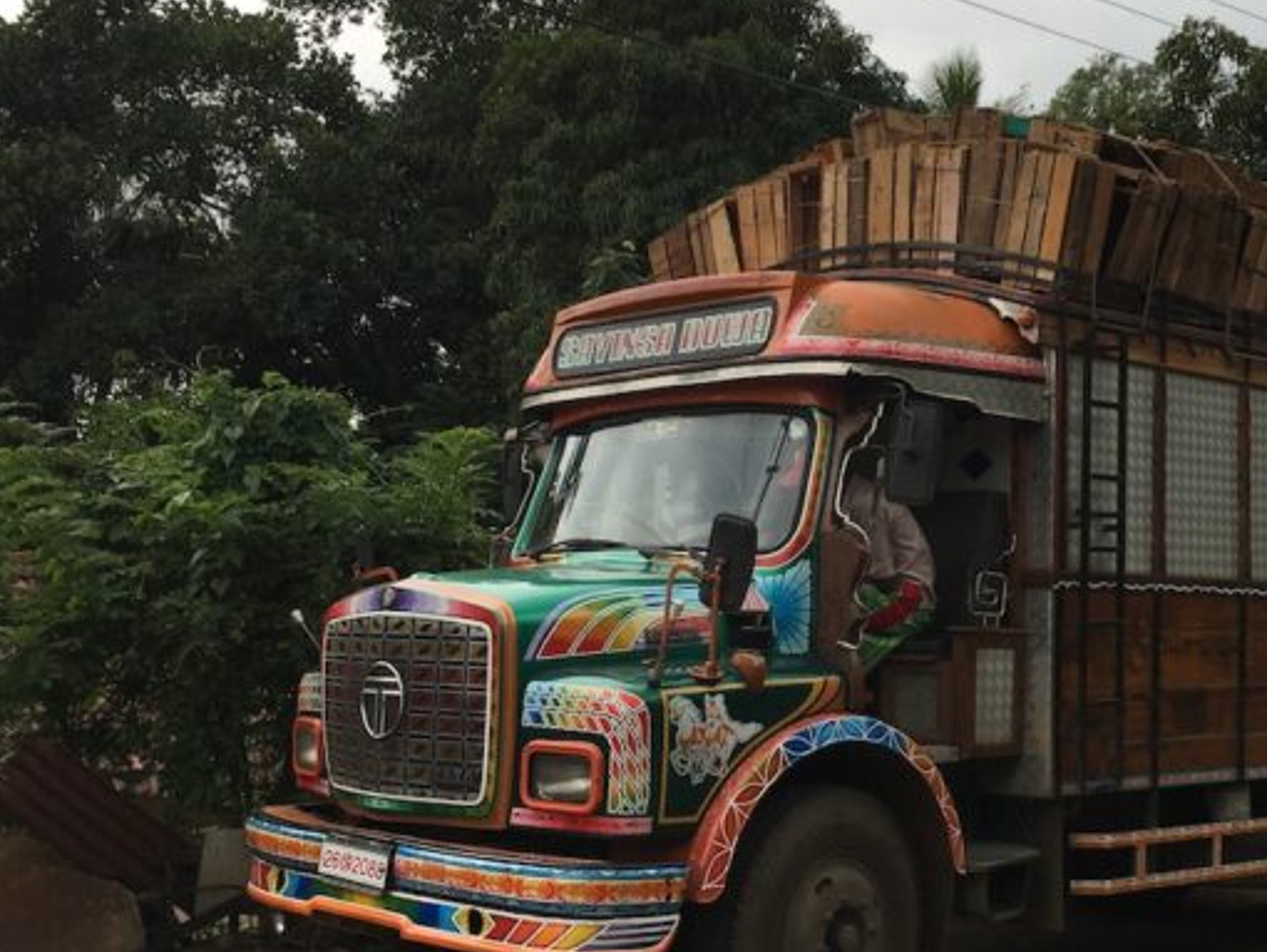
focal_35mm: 50
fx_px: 1831
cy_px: 467
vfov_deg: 29.1
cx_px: 897
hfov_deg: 37.5
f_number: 2.2
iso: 25
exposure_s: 1/267
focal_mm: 4.15
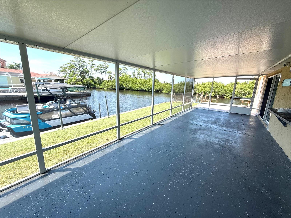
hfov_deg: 102.1
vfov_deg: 85.7
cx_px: 146
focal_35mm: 14
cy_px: 109
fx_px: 118
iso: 50
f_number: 2.2
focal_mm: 2.22
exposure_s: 1/458
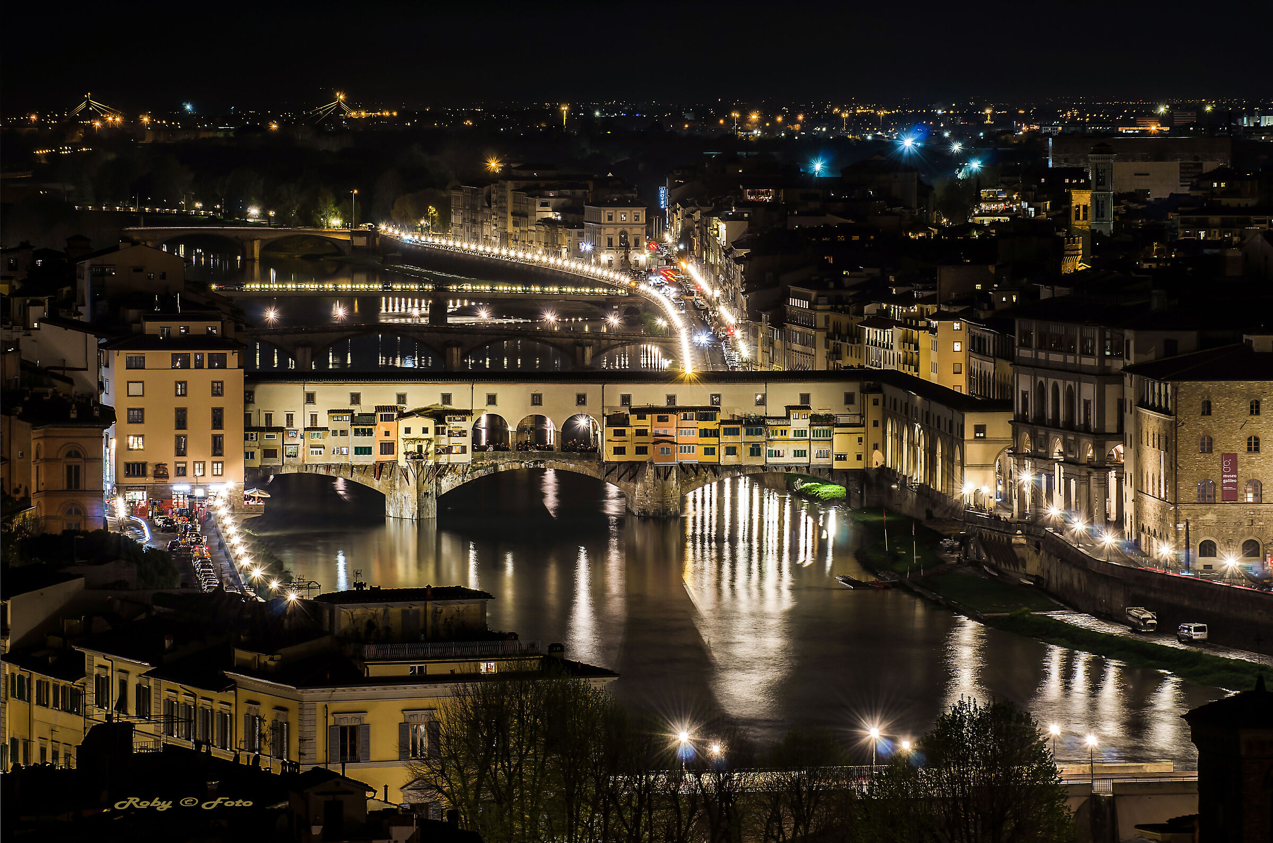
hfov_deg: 10.6
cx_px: 636
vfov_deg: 7.0
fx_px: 6880
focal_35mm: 195
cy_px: 422
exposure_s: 10
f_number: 16
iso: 100
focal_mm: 130
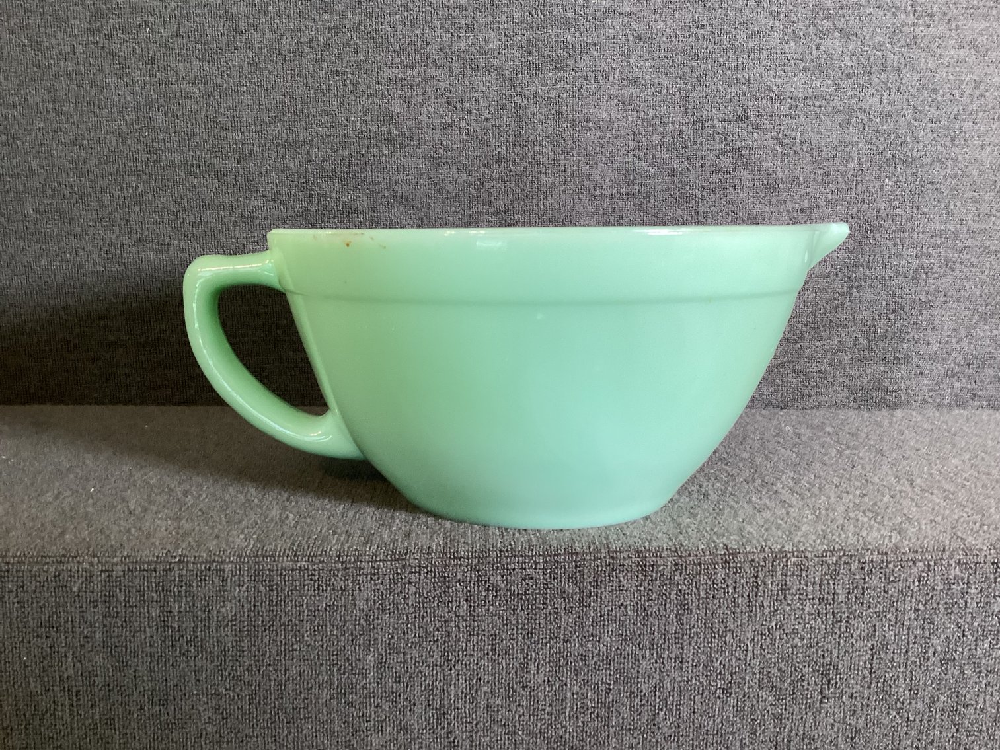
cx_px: 500
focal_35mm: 31
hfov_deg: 58.3
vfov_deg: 45.4
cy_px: 375
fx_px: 896
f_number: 2.4
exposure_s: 1/60
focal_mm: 3.3
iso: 250
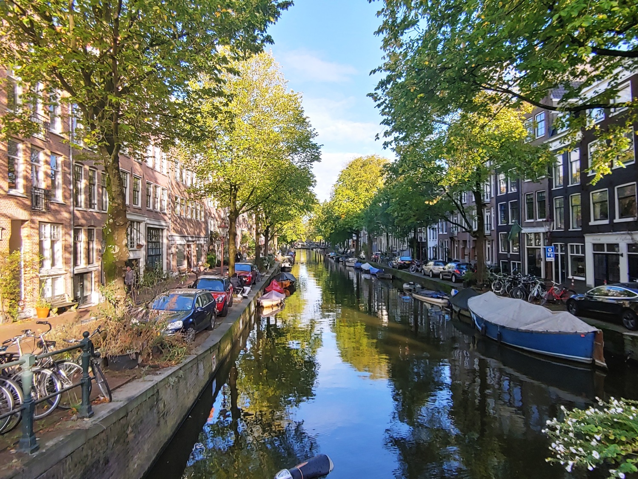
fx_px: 424
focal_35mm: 23
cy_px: 240
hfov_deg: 73.9
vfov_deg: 58.9
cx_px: 319
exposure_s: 1/189
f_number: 2.4
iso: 50
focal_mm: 1.75
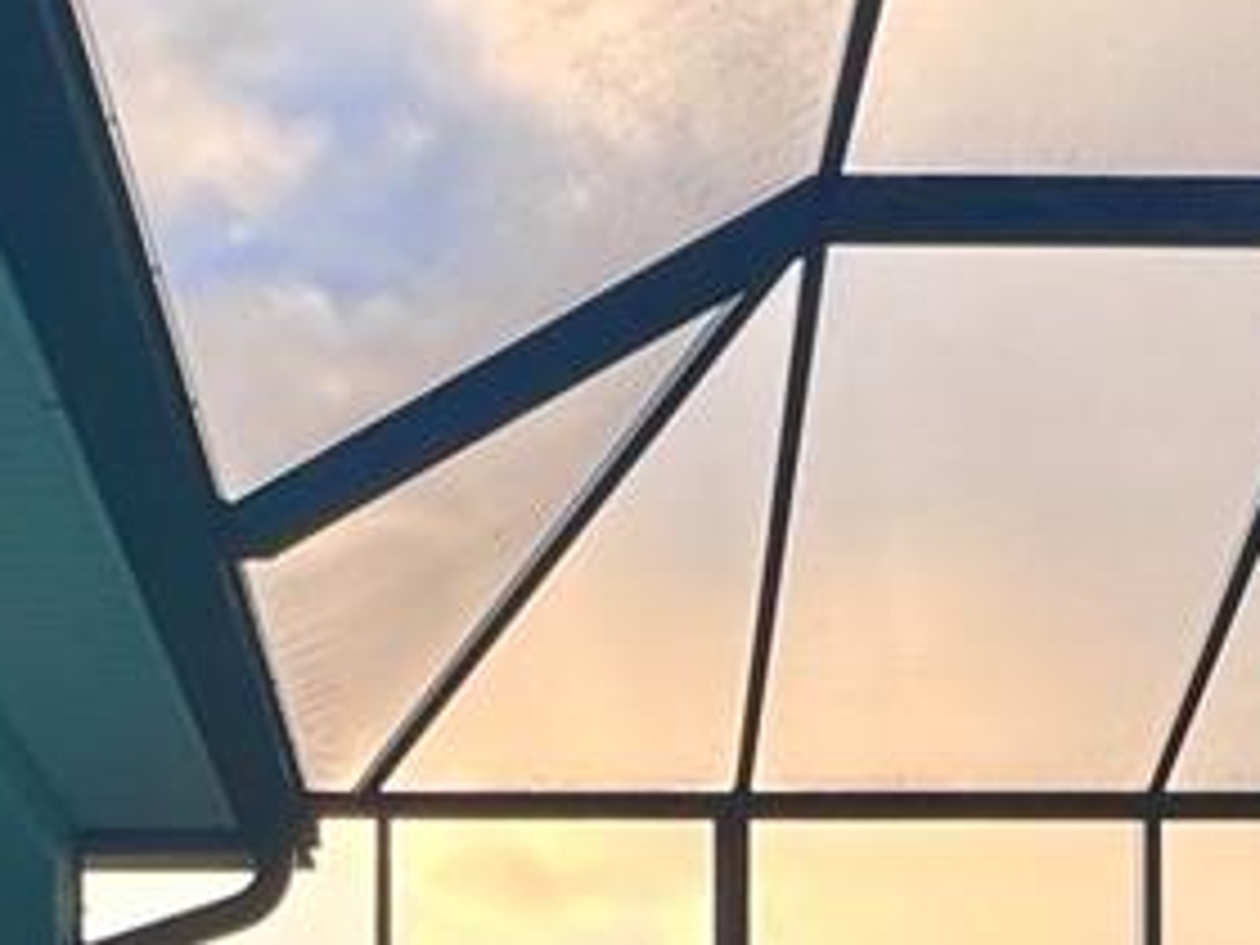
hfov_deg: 24.4
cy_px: 1508
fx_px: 2912
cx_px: 531
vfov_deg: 16.4
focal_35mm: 80
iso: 40
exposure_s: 1/375
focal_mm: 2.22
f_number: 2.2
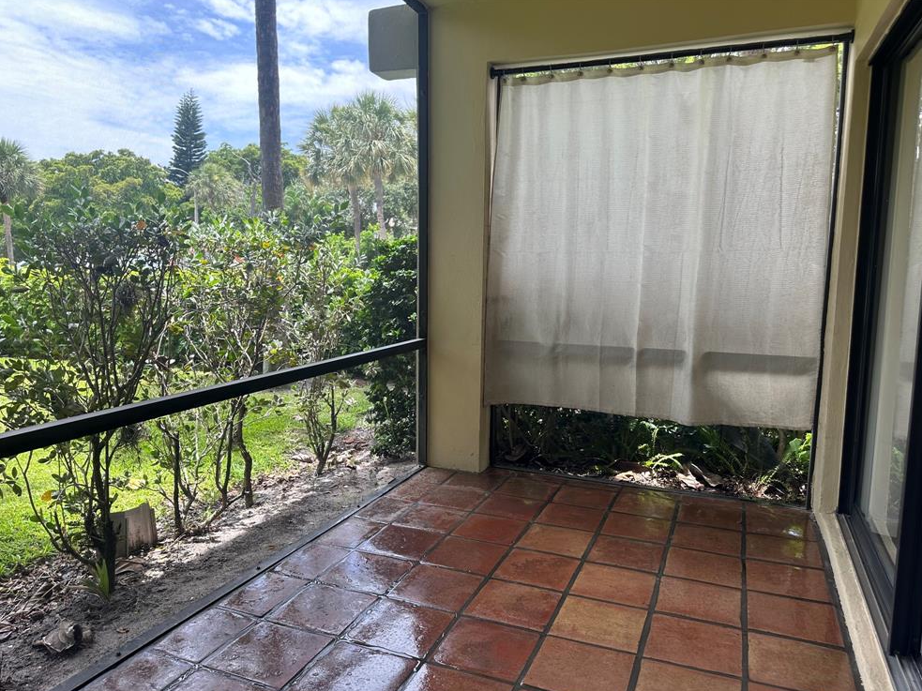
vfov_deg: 54.9
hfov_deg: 69.4
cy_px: 355
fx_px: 666
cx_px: 449
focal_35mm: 25
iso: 80
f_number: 1.78
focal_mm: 6.86
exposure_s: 1/521
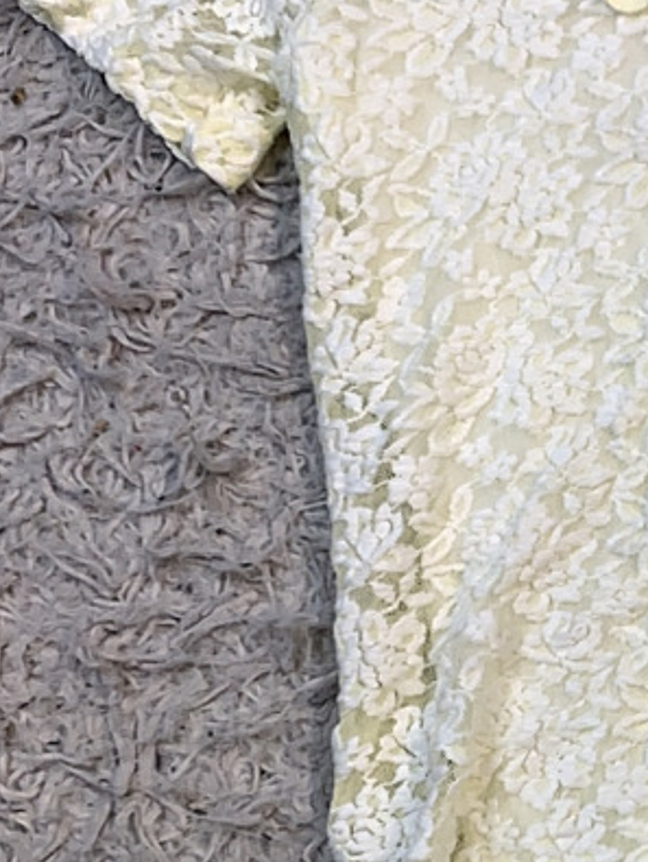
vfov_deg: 27.1
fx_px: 1769
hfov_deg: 19.1
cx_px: 855
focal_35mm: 71
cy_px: 620
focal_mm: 4.25
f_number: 1.8
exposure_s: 1/114
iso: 25
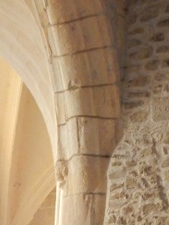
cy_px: 264
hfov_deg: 10.5
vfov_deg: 13.6
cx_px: 158
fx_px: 918
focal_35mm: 141
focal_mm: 7.6
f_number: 4.2
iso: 800
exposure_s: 1/6
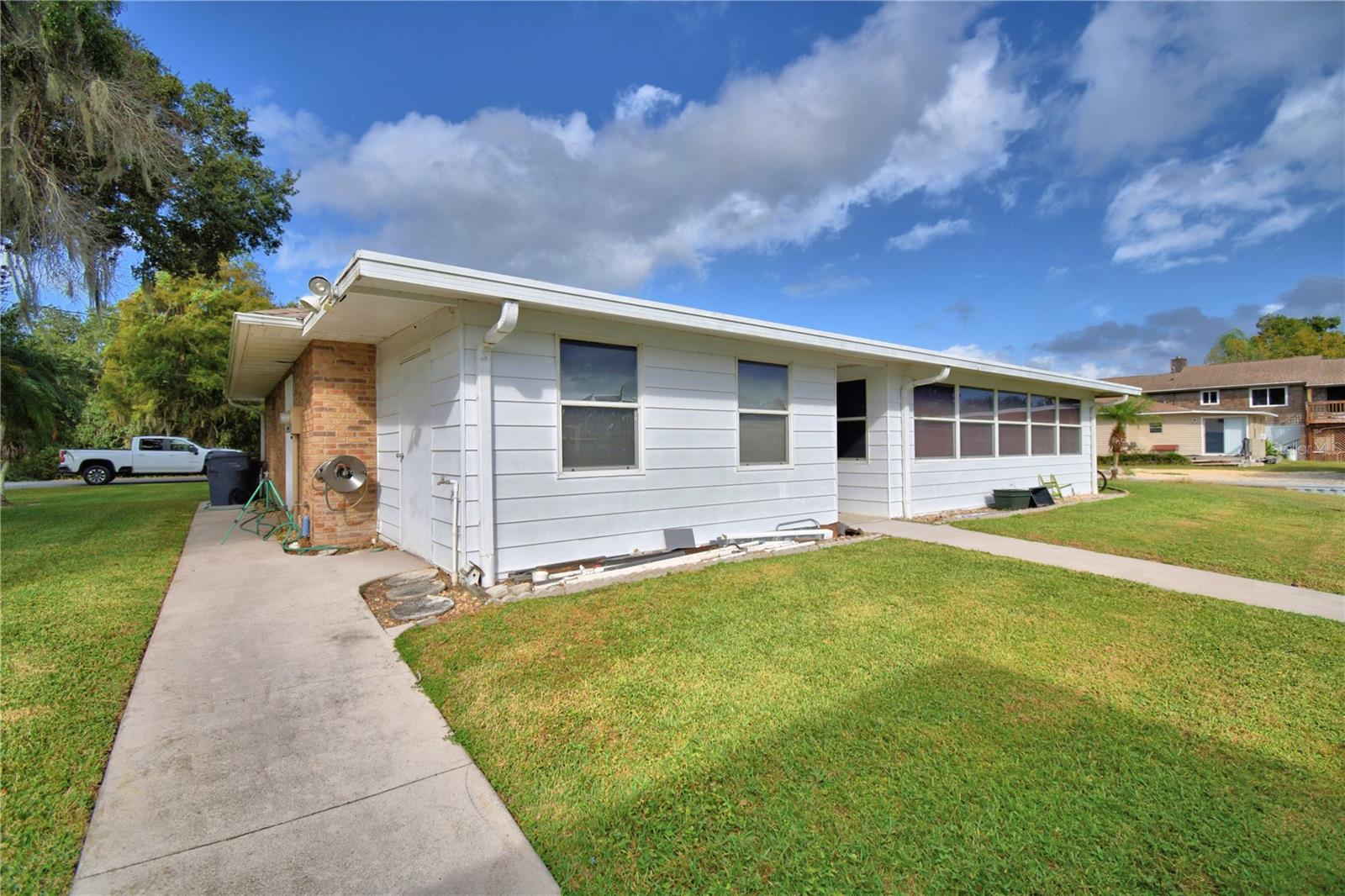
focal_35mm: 15
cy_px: 448
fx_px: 560
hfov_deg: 100.4
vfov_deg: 77.3
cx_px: 672
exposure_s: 1/1600
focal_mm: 10
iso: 100
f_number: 4.5
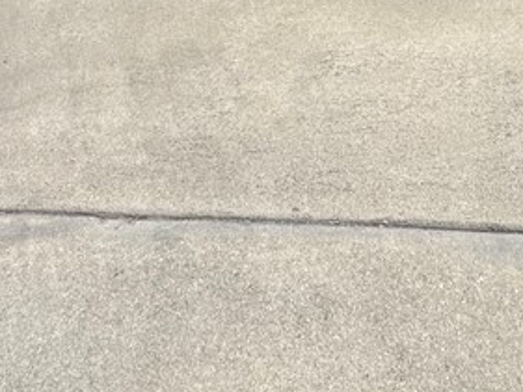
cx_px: 328
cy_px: -266
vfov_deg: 21.5
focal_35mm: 51
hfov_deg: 37.2
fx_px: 771
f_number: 2.2
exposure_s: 1/3906
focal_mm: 2.22
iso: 40
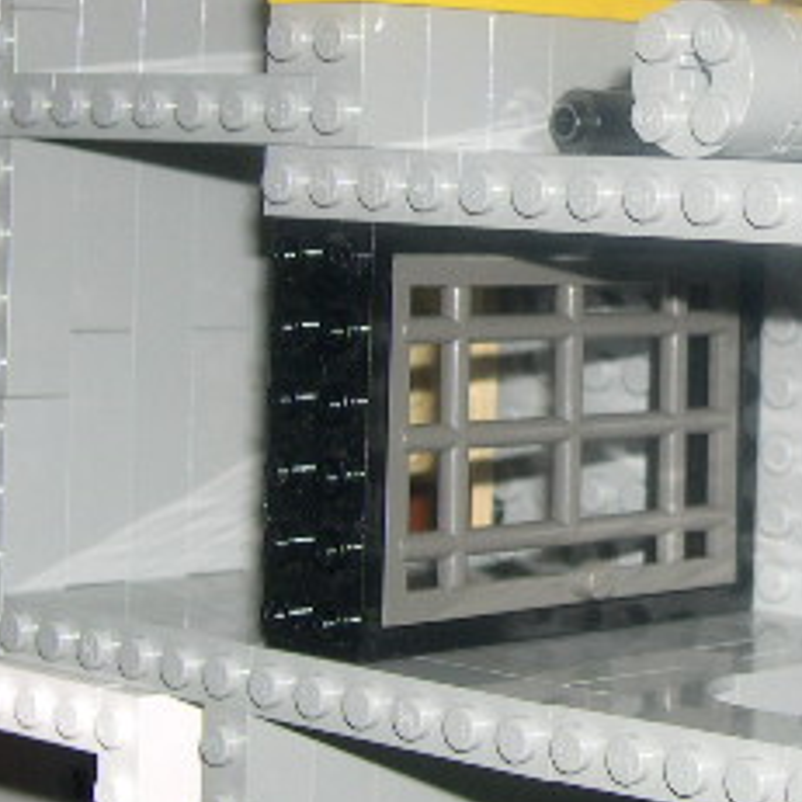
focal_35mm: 115
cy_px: 184
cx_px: 847
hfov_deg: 14.8
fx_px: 3014
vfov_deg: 15.1
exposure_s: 1/60
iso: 100
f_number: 3.1
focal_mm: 10.1
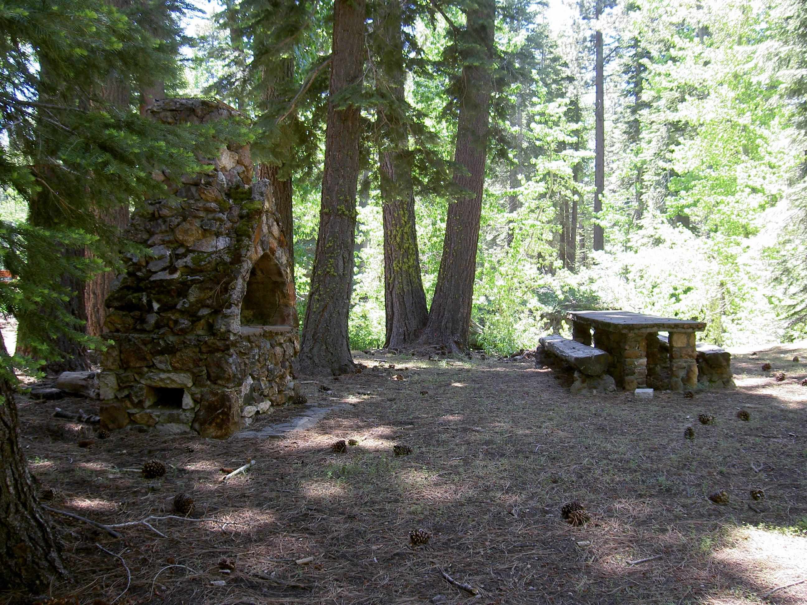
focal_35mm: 39
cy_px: 302
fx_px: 909
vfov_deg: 36.8
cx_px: 404
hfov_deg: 47.9
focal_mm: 8
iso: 100
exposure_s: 1/80
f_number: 2.8
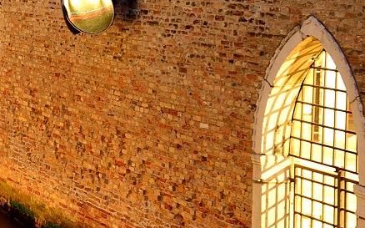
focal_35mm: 143
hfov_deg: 12.6
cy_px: 12
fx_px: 1421
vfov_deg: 9.1
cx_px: -402
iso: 200
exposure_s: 15
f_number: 10
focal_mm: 31
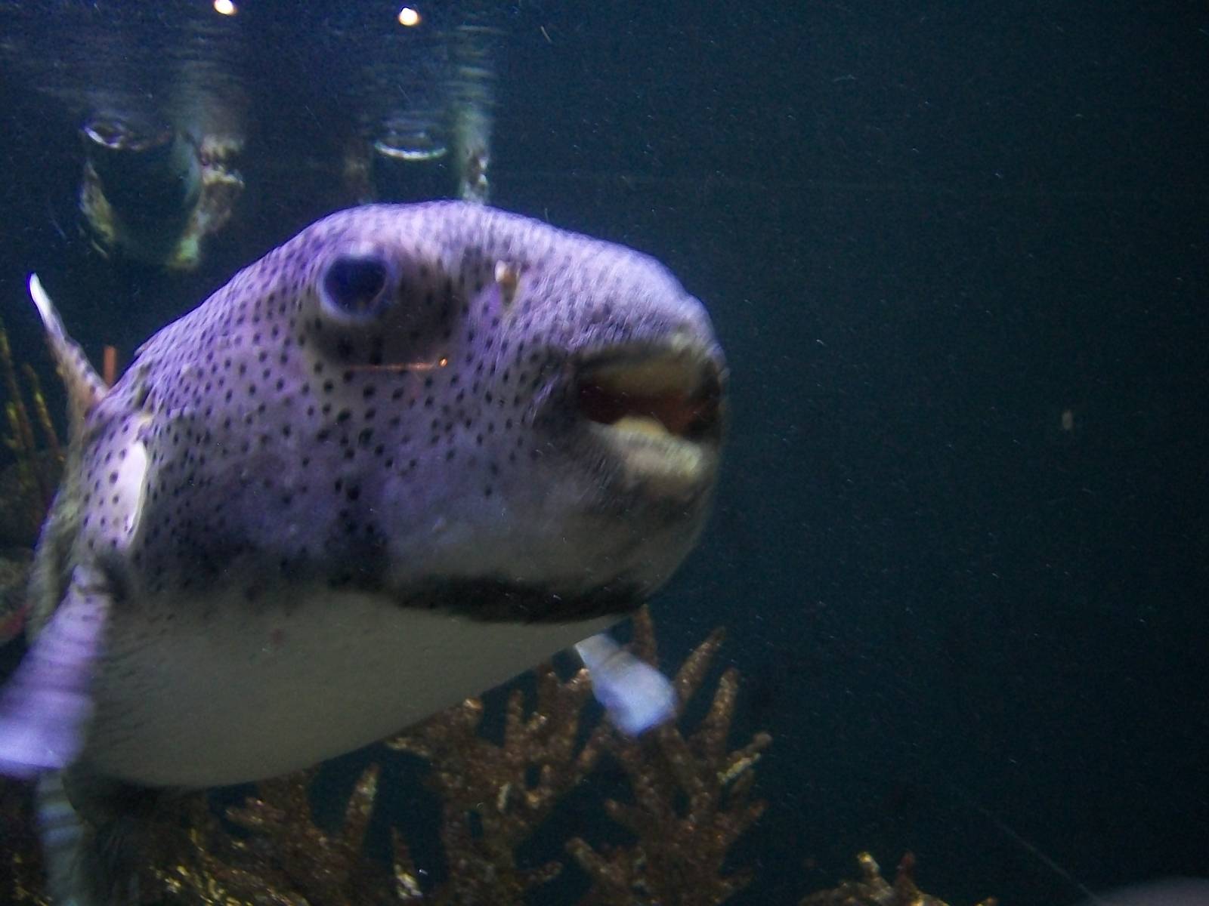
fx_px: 1257
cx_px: 604
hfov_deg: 51.4
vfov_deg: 39.7
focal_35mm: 36
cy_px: 453
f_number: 2.7
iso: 240
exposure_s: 1/8
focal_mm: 6
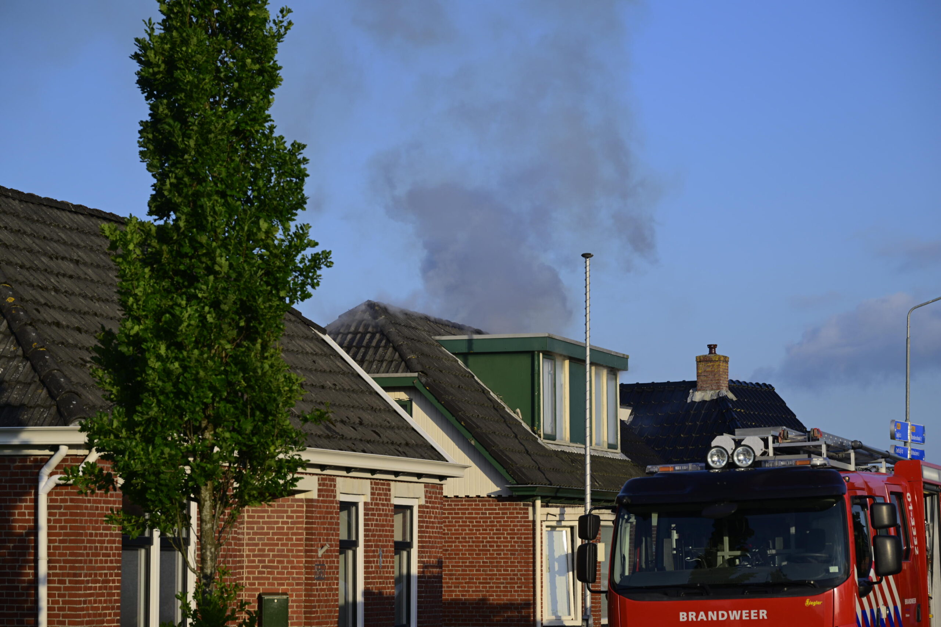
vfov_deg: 14.3
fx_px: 2509
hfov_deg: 21.2
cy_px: 314
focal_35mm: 96
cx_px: 470
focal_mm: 96
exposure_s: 1/320
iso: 72
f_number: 7.1
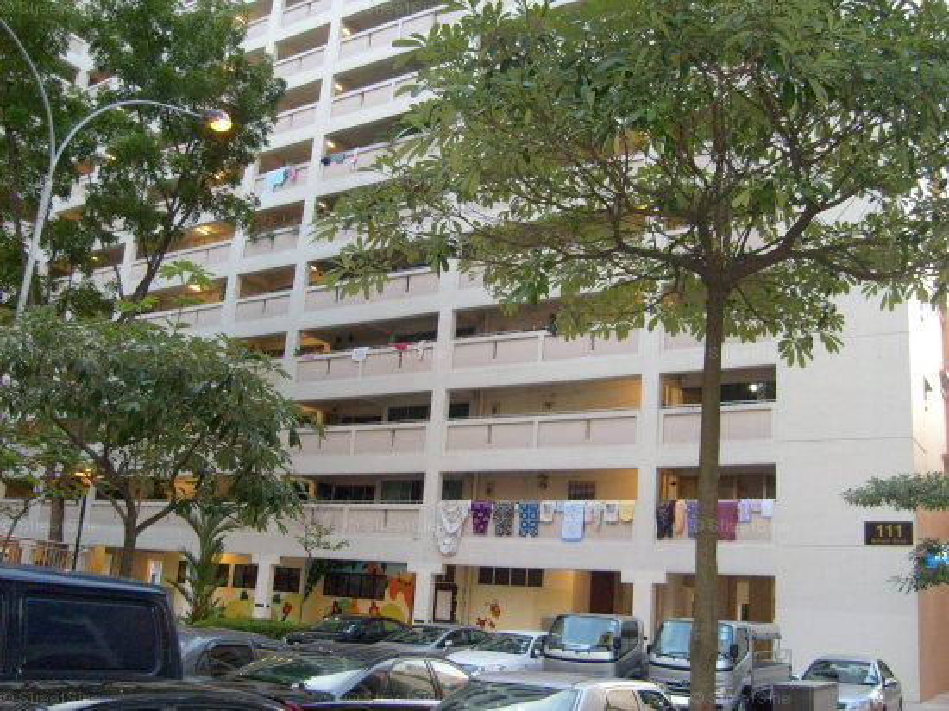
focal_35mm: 35
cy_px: 356
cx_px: 474
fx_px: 959
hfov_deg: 52.6
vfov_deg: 40.7
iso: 200
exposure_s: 1/45
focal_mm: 5.8
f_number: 2.8
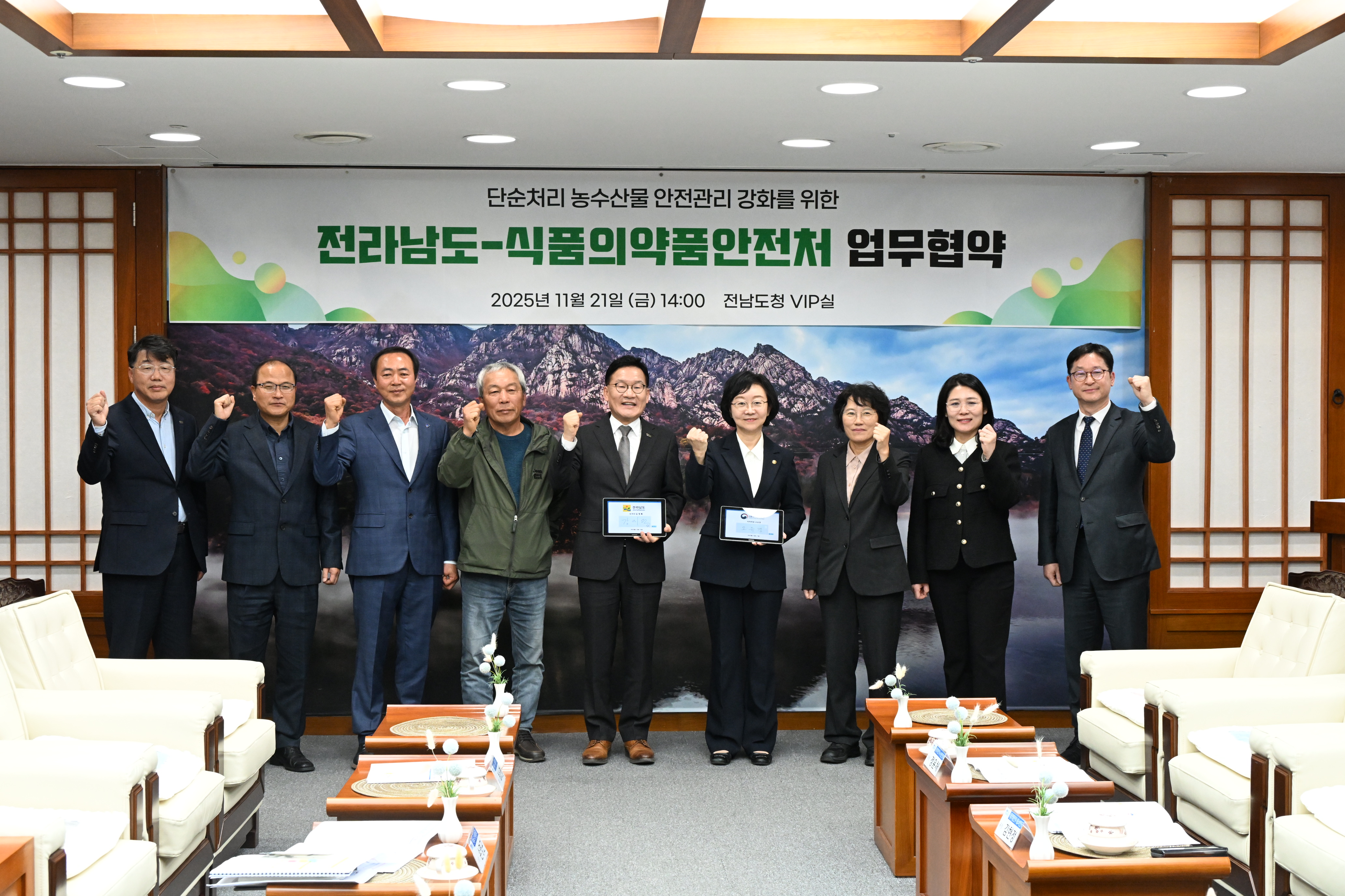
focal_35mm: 47
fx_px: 1756
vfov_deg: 28.6
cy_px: 448
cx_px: 672
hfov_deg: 41.9
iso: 5000
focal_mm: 47
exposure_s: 1/200
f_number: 8
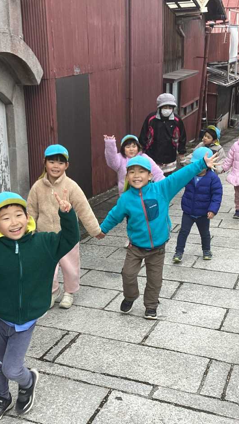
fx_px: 518
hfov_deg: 25.8
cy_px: 216
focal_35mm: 46
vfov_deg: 44.6
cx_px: 75
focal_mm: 3.3
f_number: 2.4
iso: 25
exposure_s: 1/195
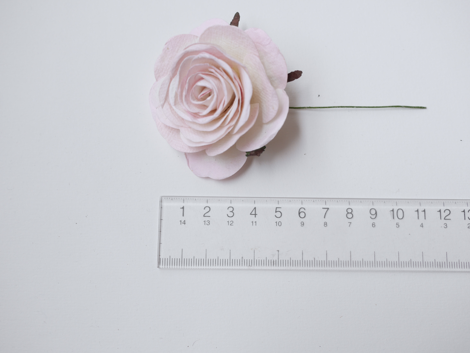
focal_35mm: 40
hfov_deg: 46.8
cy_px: 176
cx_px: 235
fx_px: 543
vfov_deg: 36.0
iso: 200
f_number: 3.2
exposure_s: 1/320
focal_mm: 20
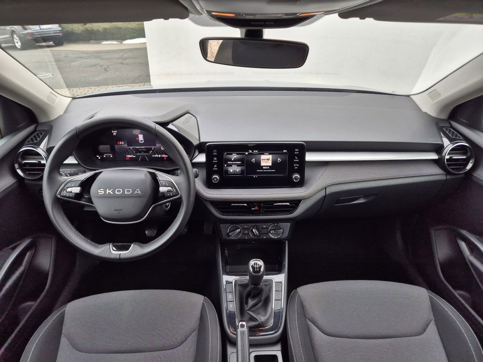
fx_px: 321
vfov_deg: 58.9
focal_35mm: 23
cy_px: 181
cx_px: 242
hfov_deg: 73.9
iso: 50
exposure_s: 1/180
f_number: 1.8
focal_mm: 5.4
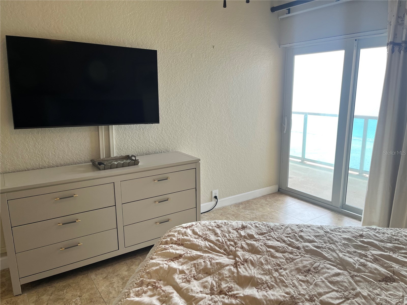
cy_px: 152
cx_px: 204
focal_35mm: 26
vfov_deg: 53.1
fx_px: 306
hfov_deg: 67.3
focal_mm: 5.1
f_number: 1.6
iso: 40
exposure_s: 1/120
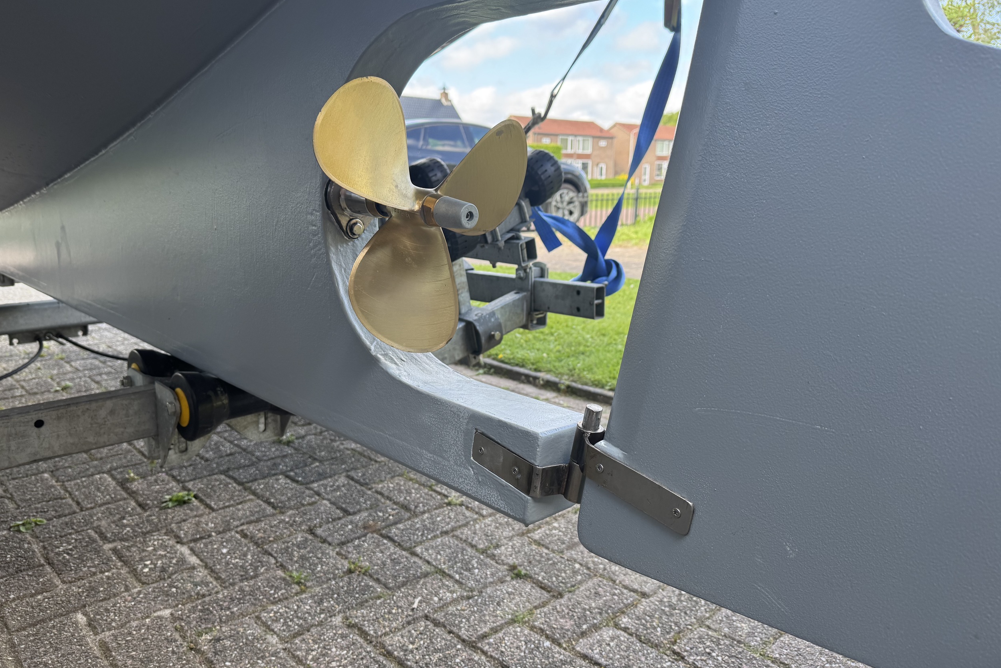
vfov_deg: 51.3
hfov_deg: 71.5
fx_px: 695
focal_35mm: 25
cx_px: 500
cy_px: 331
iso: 64
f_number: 1.78
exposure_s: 1/242
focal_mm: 6.76
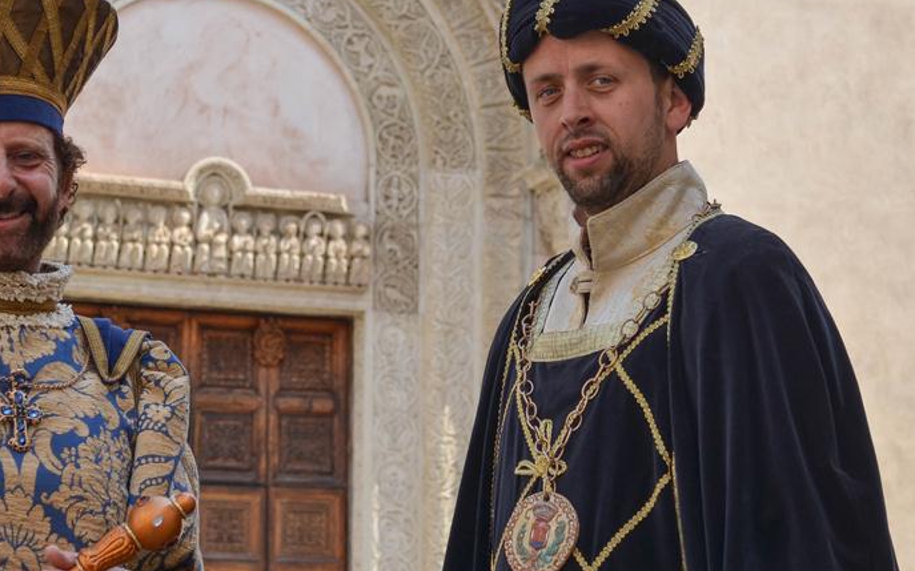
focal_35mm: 103
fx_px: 2568
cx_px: 275
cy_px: 286
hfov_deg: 20.1
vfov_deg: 12.7
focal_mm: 40
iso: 200
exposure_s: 1/640
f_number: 5.3
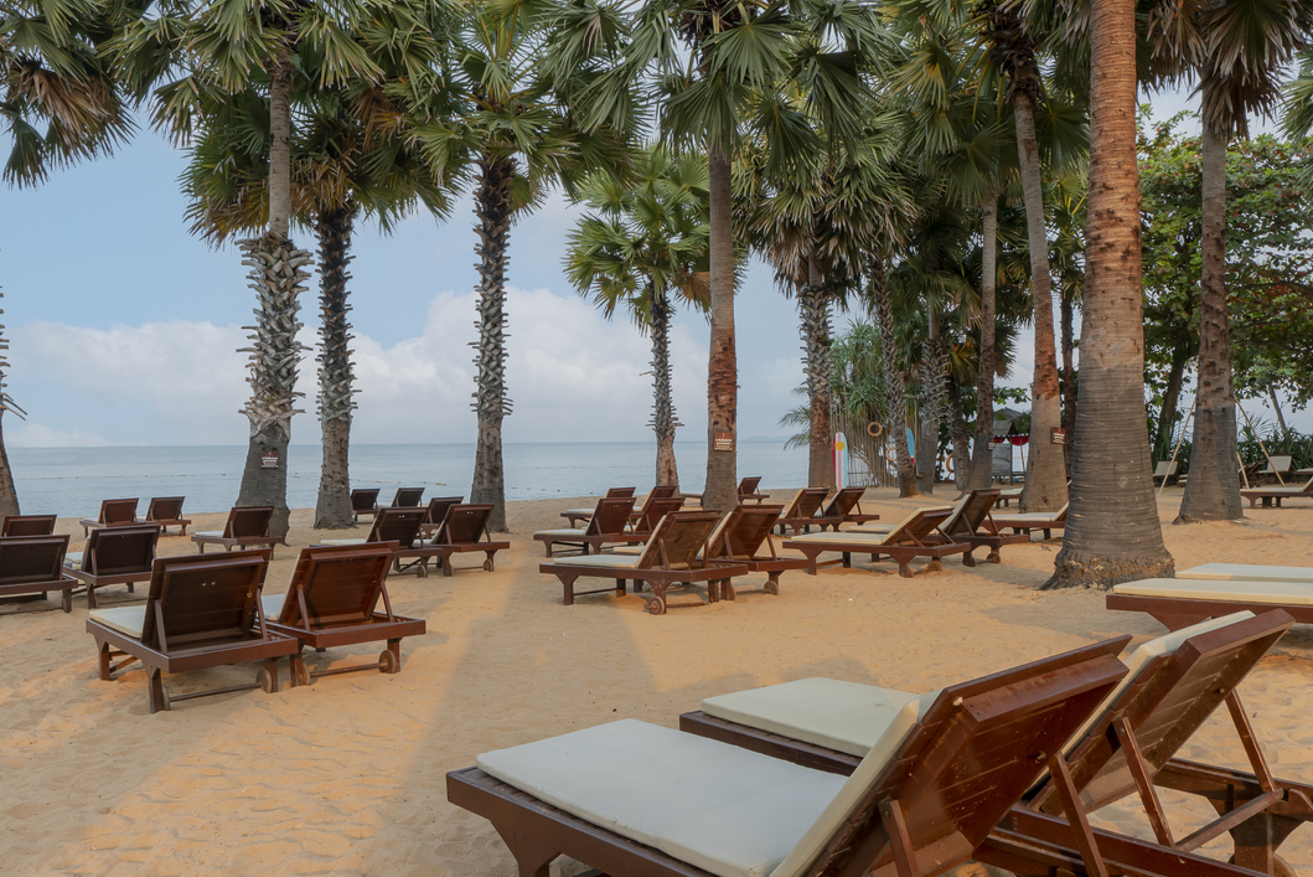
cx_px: 620
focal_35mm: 29
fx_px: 1058
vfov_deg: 45.0
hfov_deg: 63.6
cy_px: 478
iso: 250
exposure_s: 1/60
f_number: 11
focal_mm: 16
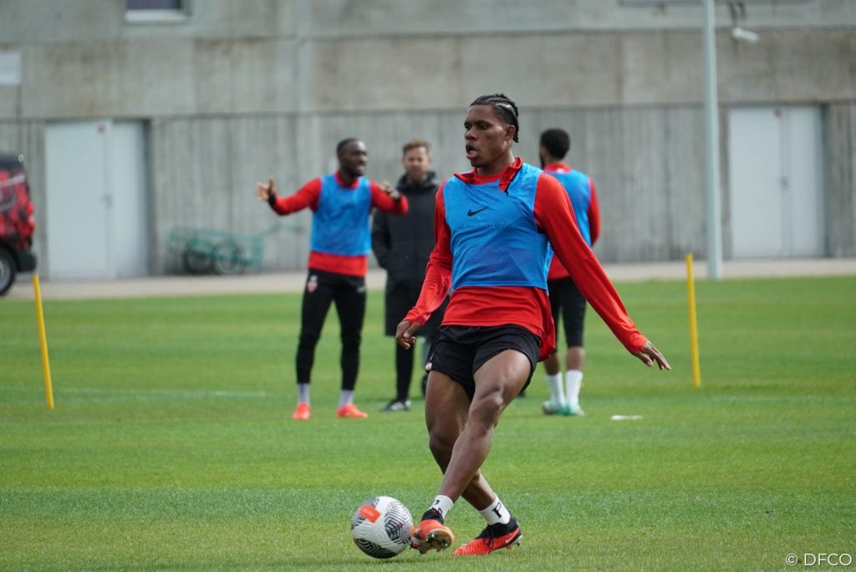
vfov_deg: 2.6
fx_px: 12490
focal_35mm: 525
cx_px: 428
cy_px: 286
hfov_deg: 3.9
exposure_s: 1/2000
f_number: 6.3
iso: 800
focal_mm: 350
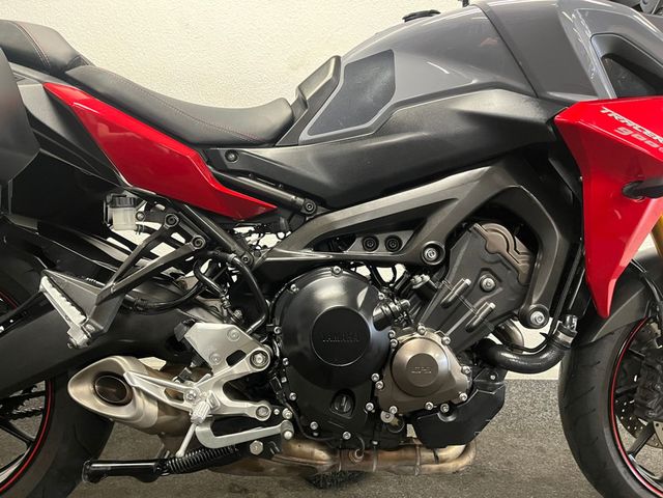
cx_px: 332
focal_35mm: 26
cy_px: 249
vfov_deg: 53.1
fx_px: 498
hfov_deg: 67.3
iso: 500
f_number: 1.6
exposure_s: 1/50
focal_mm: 5.1
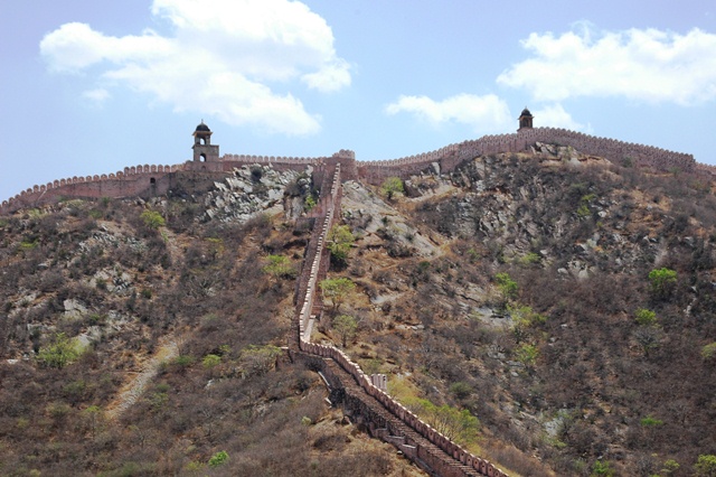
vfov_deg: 15.2
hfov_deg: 22.6
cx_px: 358
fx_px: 1789
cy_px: 238
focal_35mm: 90
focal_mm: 60
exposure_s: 1/320
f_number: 11
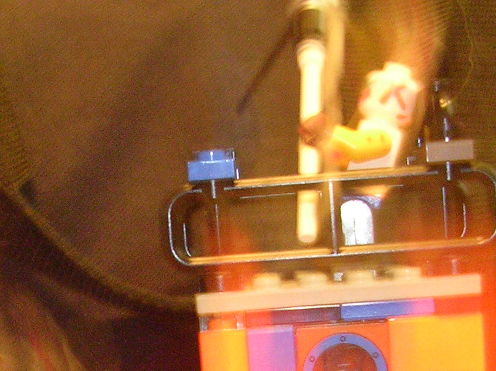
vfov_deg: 15.6
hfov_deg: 20.9
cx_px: 63
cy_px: 408
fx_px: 1318
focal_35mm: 92
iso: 200
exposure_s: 1.24
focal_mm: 5.8
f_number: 2.8
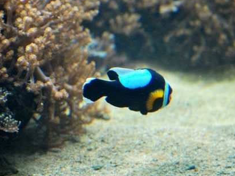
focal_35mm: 168
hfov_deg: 11.8
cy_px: 87
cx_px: 123
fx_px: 1141
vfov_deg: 8.8
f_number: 4.5
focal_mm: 80
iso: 1100
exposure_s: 1/125
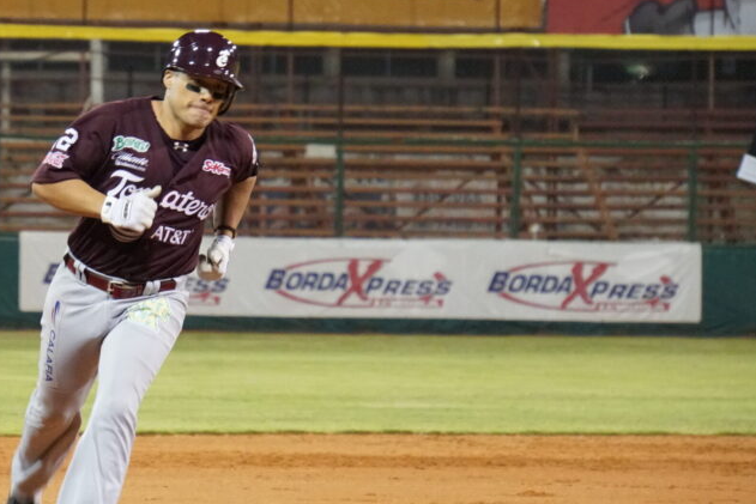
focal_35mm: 370
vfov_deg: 3.7
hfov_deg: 5.6
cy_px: 233
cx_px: 161
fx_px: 7771
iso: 6400
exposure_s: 1/125
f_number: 6.3
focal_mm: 152
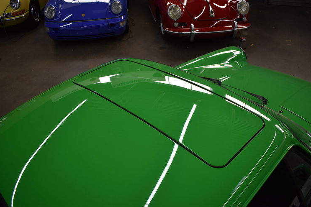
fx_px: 268
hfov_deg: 60.3
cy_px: 105
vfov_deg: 42.3
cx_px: 159
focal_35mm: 31
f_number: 4
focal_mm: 20
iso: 400
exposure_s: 1/250
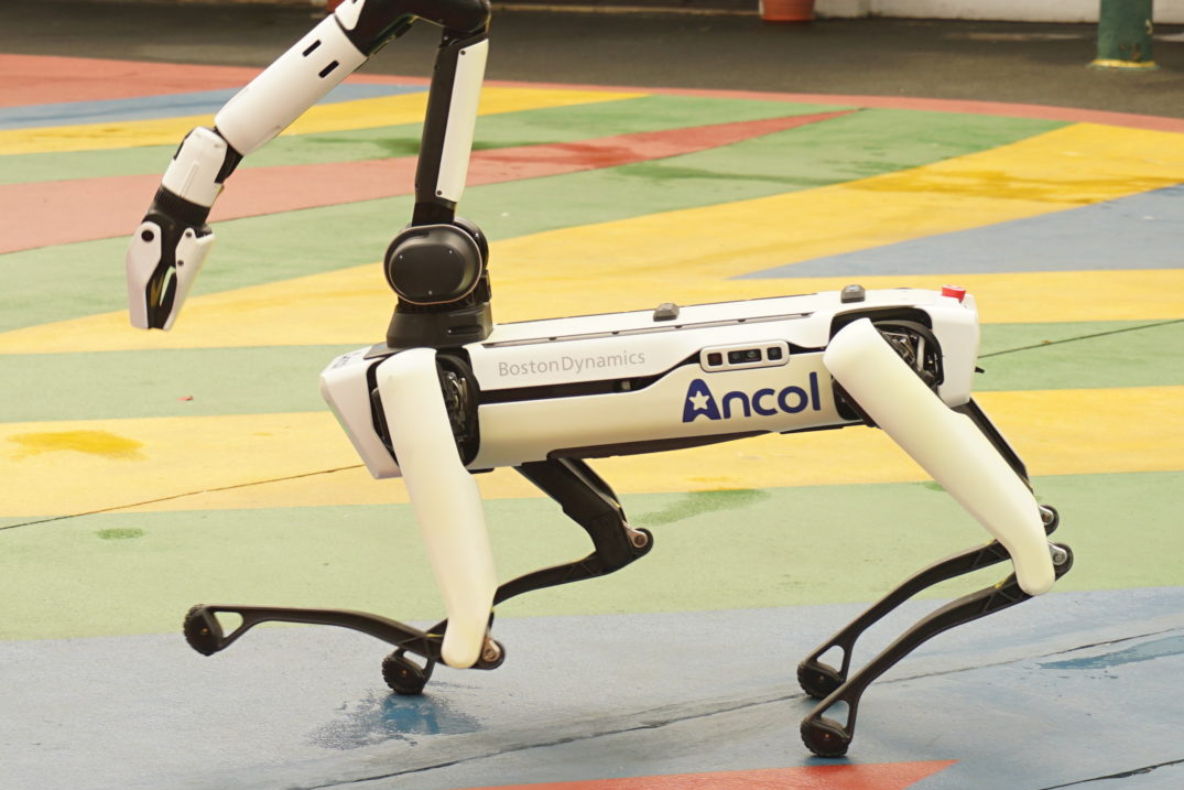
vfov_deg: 13.0
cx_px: 511
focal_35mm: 105
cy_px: 329
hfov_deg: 19.4
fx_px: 3454
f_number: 5.6
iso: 200
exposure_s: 1/320
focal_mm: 48
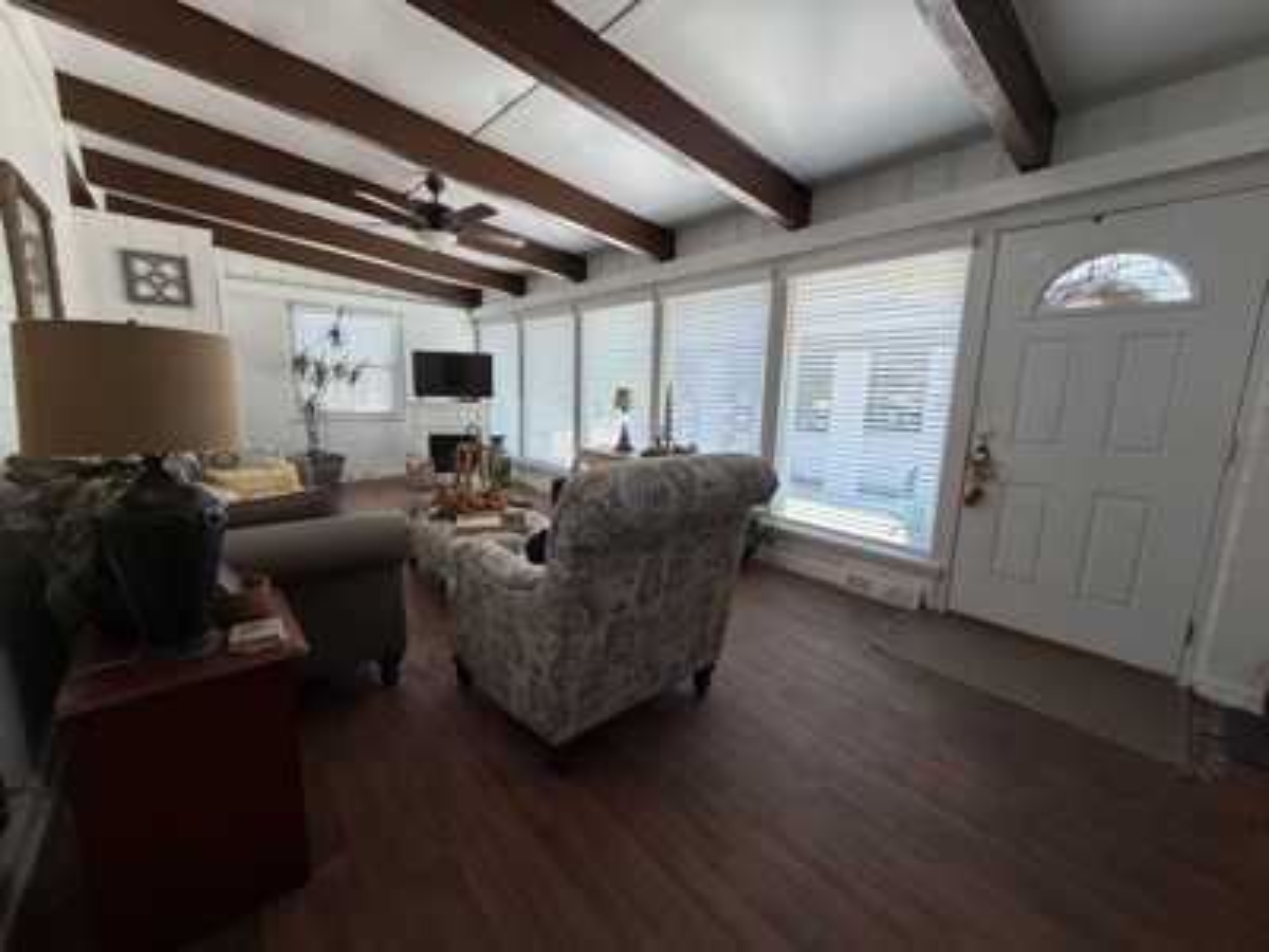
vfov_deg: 85.7
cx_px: 634
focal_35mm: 14
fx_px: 513
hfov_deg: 102.1
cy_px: 476
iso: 320
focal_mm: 2.22
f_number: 2.2
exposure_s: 1/121
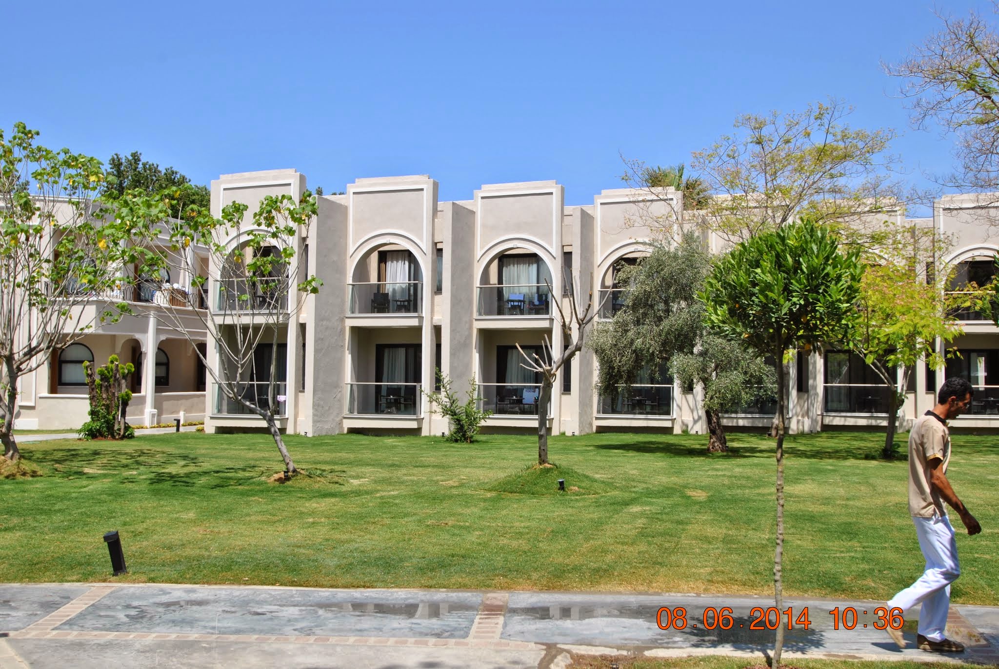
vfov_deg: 37.0
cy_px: 334
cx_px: 500
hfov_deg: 53.1
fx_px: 1000
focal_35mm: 36
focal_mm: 24
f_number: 8
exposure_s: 1/250
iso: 100
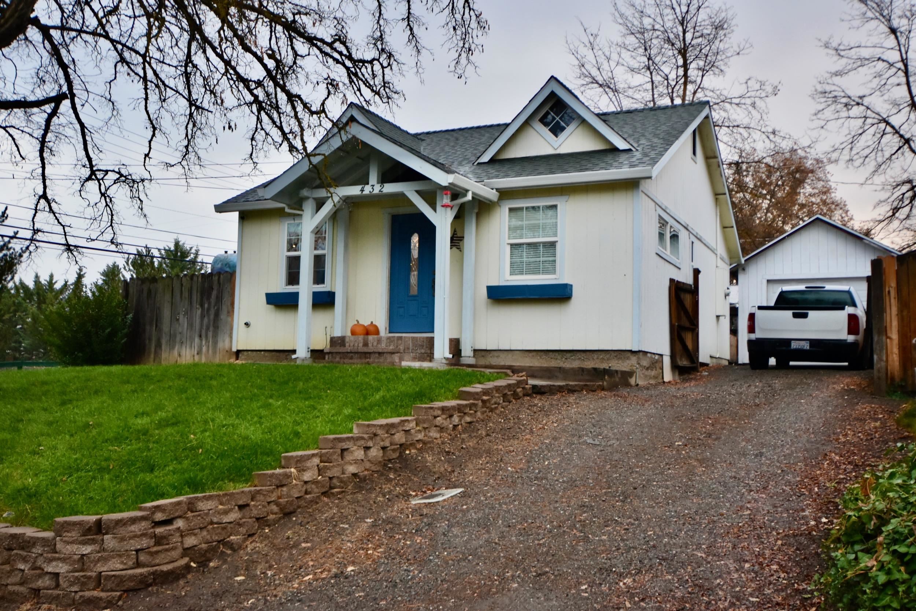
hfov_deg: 53.1
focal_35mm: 36
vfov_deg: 36.9
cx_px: 458
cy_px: 306
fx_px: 916
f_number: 5
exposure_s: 1/60
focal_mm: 24
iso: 800
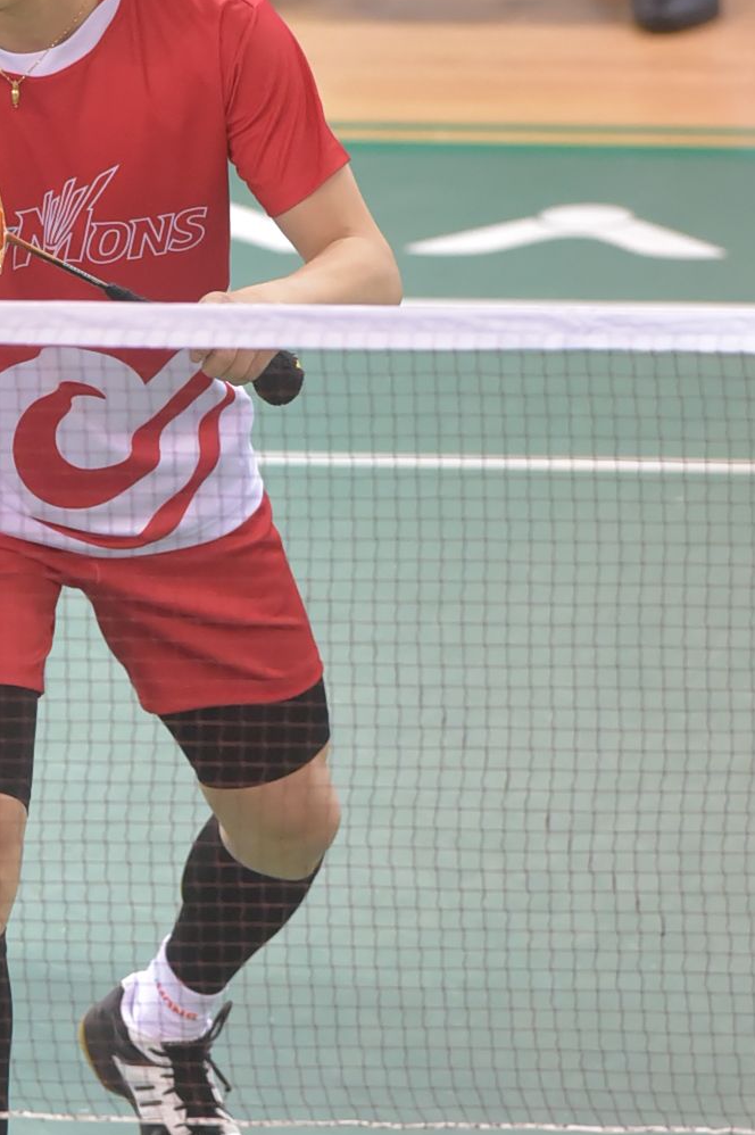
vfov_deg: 2.8
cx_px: -89
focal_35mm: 741
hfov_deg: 1.9
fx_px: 23341
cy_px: 194
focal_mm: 300
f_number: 6.3
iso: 8000
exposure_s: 1/500
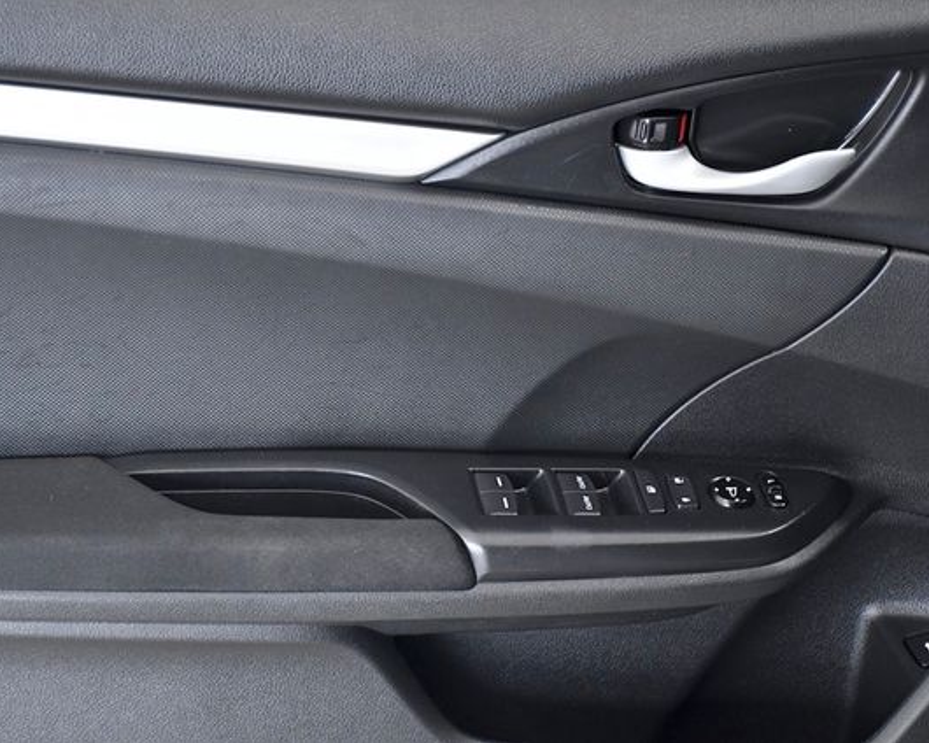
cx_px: 466
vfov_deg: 15.1
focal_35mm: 102
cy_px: 371
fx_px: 2804
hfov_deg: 18.8
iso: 2500
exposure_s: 1/200
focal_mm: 60
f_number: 5
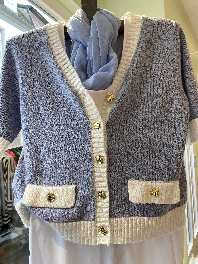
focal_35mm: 26
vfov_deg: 67.3
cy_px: 132
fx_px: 198
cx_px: 99
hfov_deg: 53.1
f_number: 1.8
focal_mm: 4.25
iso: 64
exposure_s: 1/100
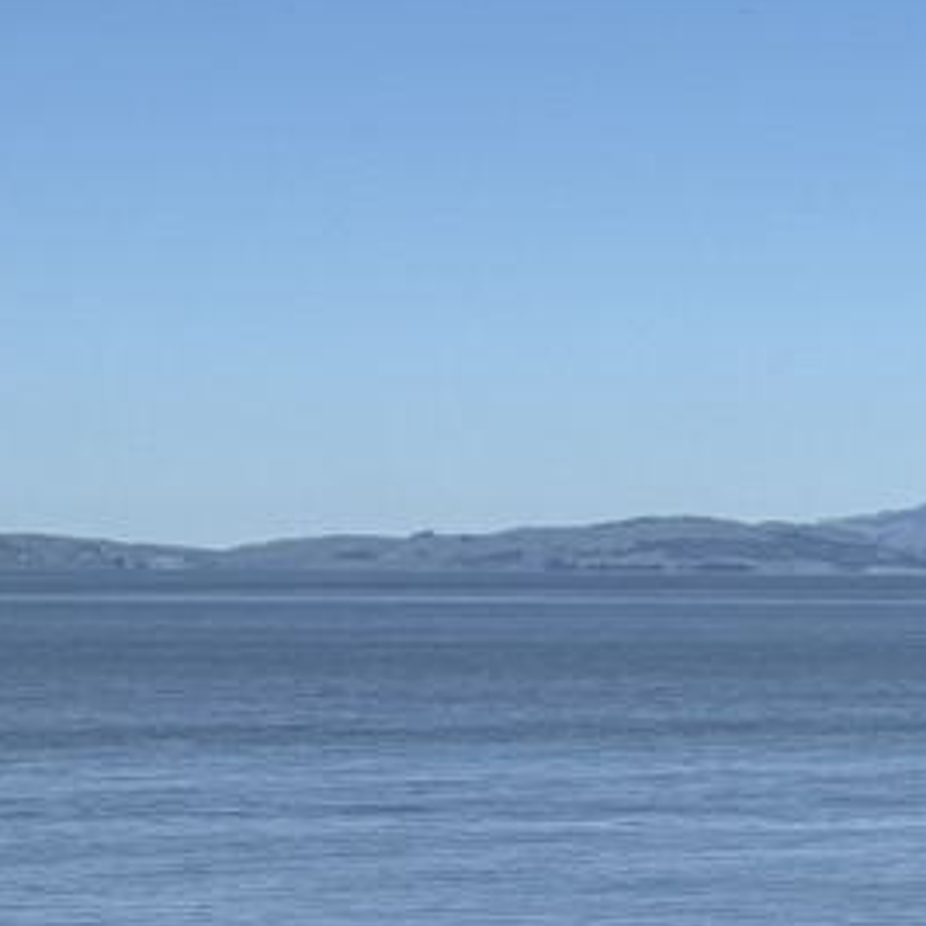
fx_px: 4933
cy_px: 985
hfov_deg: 9.5
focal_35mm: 163
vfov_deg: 10.6
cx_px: 2237
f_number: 1.78
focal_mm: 6.76
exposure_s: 1/8130
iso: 80
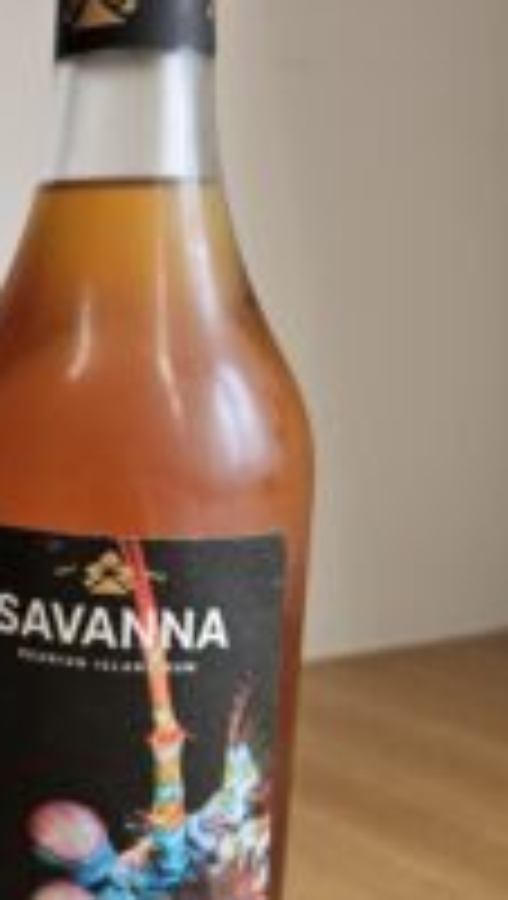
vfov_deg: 41.2
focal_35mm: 50
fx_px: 1193
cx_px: -135
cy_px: 490
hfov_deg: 21.9
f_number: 1.8
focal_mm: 5.4
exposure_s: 1/100
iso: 100
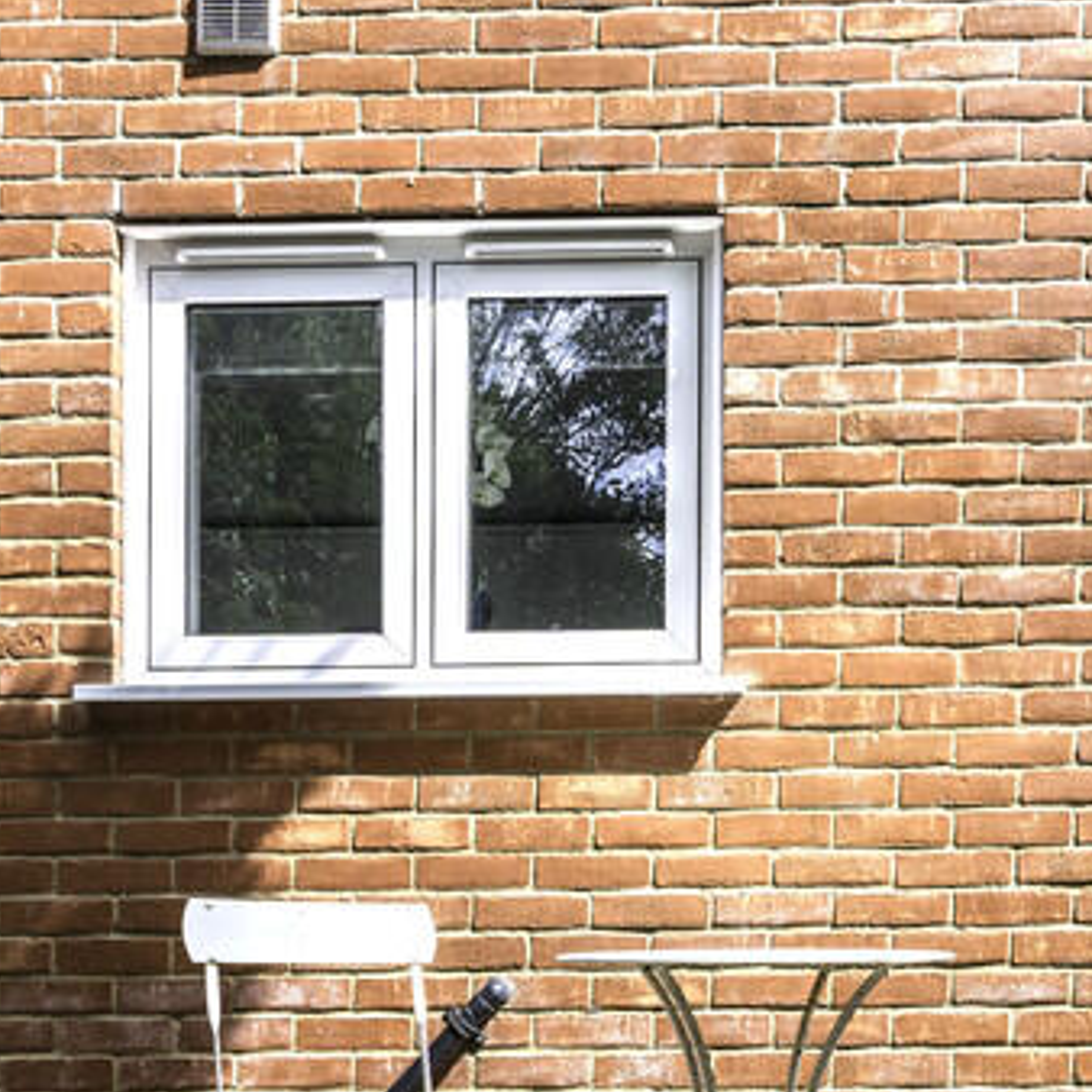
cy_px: 929
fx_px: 1285
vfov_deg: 43.1
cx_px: 698
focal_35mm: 36
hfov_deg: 45.6
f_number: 8
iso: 100
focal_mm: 14
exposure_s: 1/500
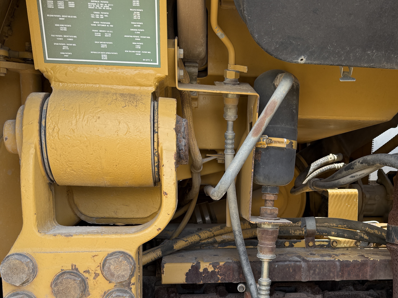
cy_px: 234
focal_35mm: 40
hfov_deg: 46.3
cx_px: 252
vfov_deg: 34.9
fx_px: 460
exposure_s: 1/448
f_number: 1.78
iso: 80
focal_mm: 6.76
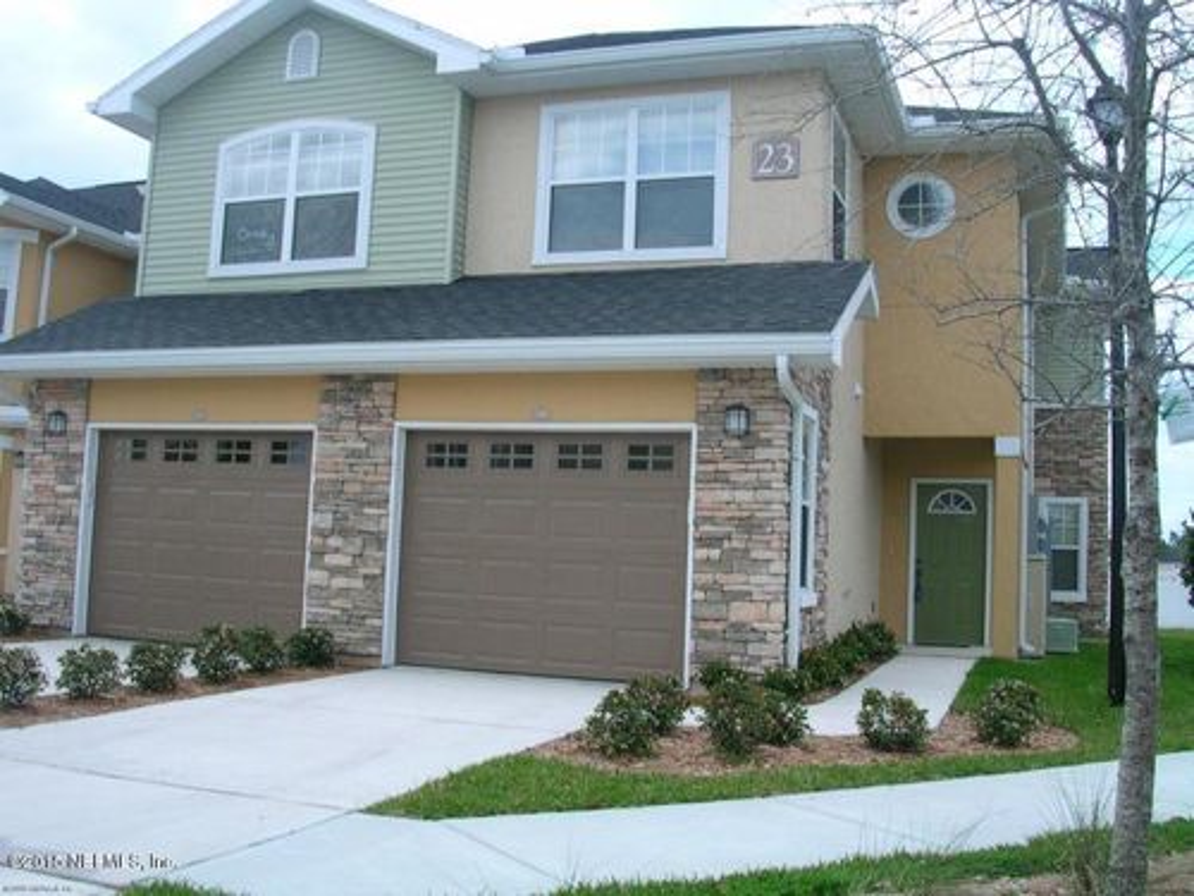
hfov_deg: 50.1
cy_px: 448
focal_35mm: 37
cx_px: 597
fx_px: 1276
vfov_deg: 38.7
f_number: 4.5
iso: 100
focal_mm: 5.6
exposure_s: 1/215
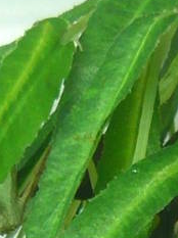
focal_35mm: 227
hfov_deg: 6.5
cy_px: 312
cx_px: 122
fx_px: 1561
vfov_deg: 8.6
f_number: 2.8
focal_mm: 5.5
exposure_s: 1/30
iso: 250
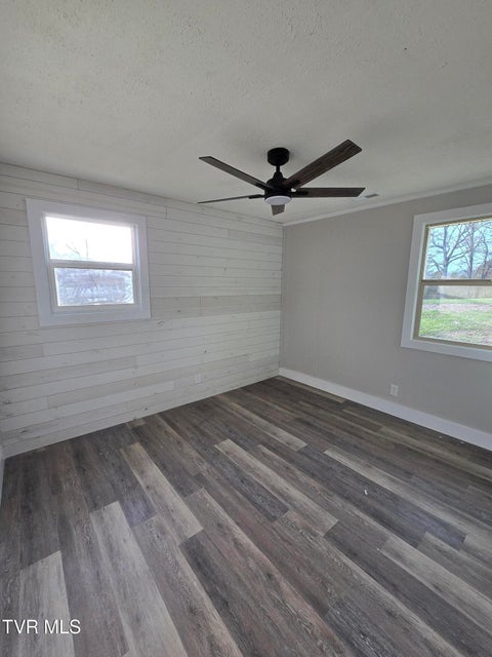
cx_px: 246
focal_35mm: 13
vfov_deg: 106.2
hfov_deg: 89.9
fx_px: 246
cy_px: 328
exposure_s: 1/120
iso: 100
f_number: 2.2
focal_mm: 2.2
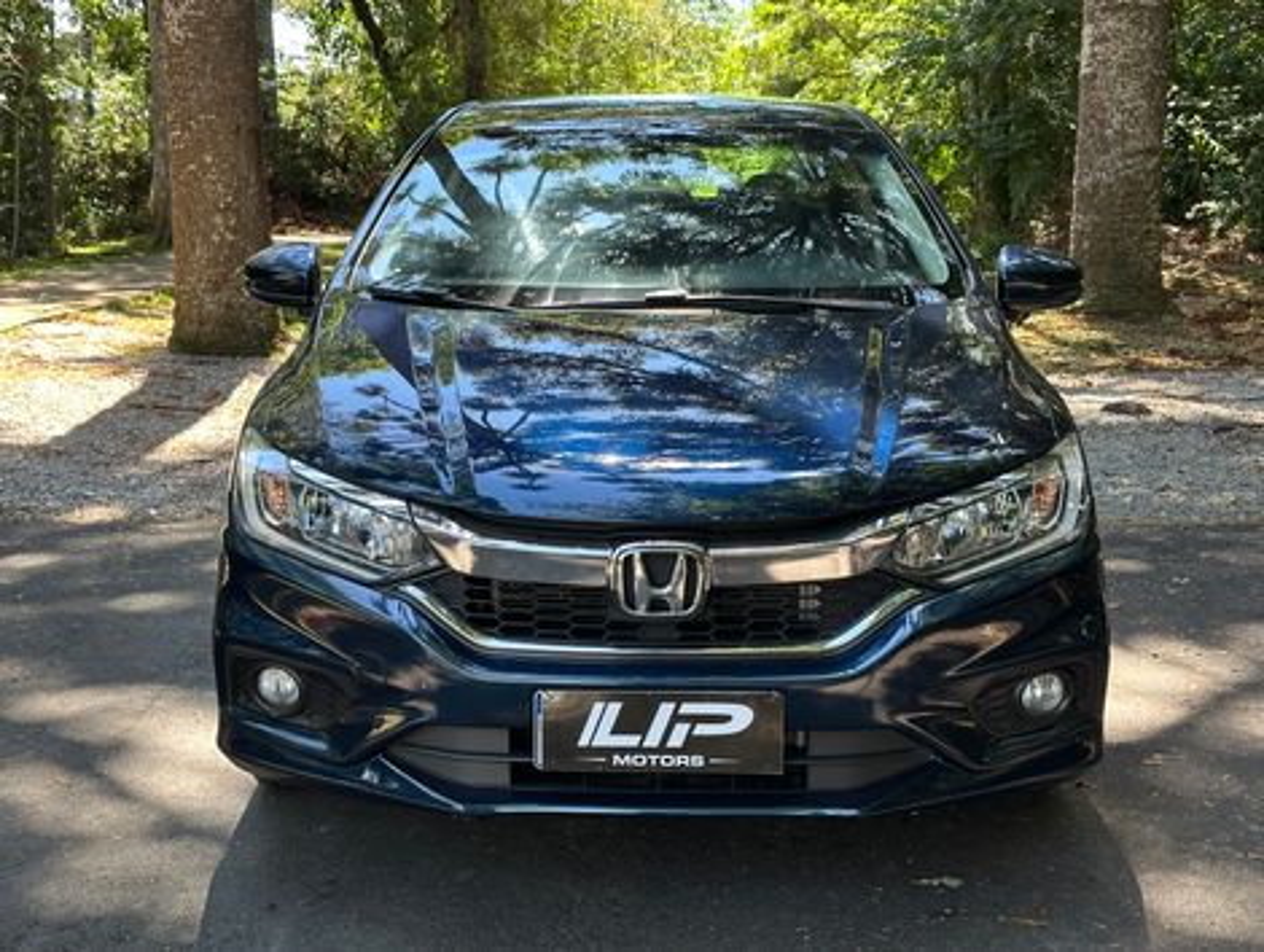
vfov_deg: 30.3
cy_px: 476
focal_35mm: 48
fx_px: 1755
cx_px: 632
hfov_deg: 39.6
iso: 64
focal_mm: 6.86
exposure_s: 1/200
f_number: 1.78
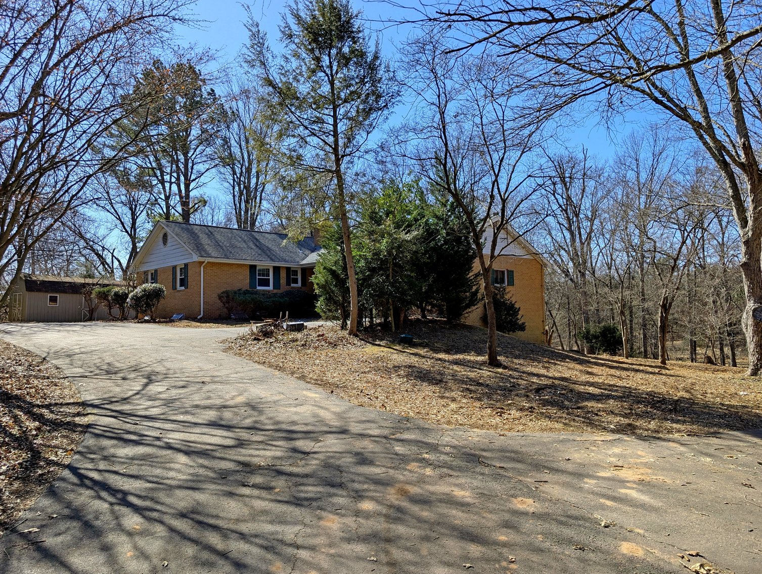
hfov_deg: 71.5
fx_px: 529
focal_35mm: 24
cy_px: 287
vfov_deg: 56.9
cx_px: 381
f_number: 1.68
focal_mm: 6.9
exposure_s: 1/992
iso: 20
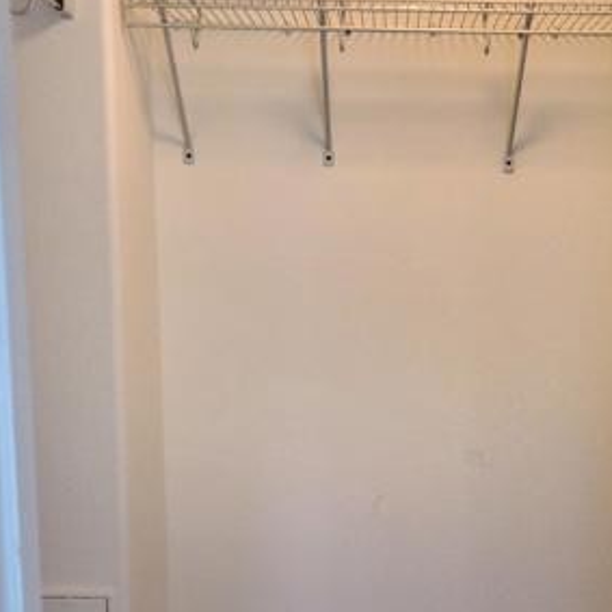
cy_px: 374
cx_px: 441
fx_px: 1000
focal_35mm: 50
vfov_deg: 33.9
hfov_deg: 33.5
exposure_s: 1/60.2
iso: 100
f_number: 1.8
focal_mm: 7
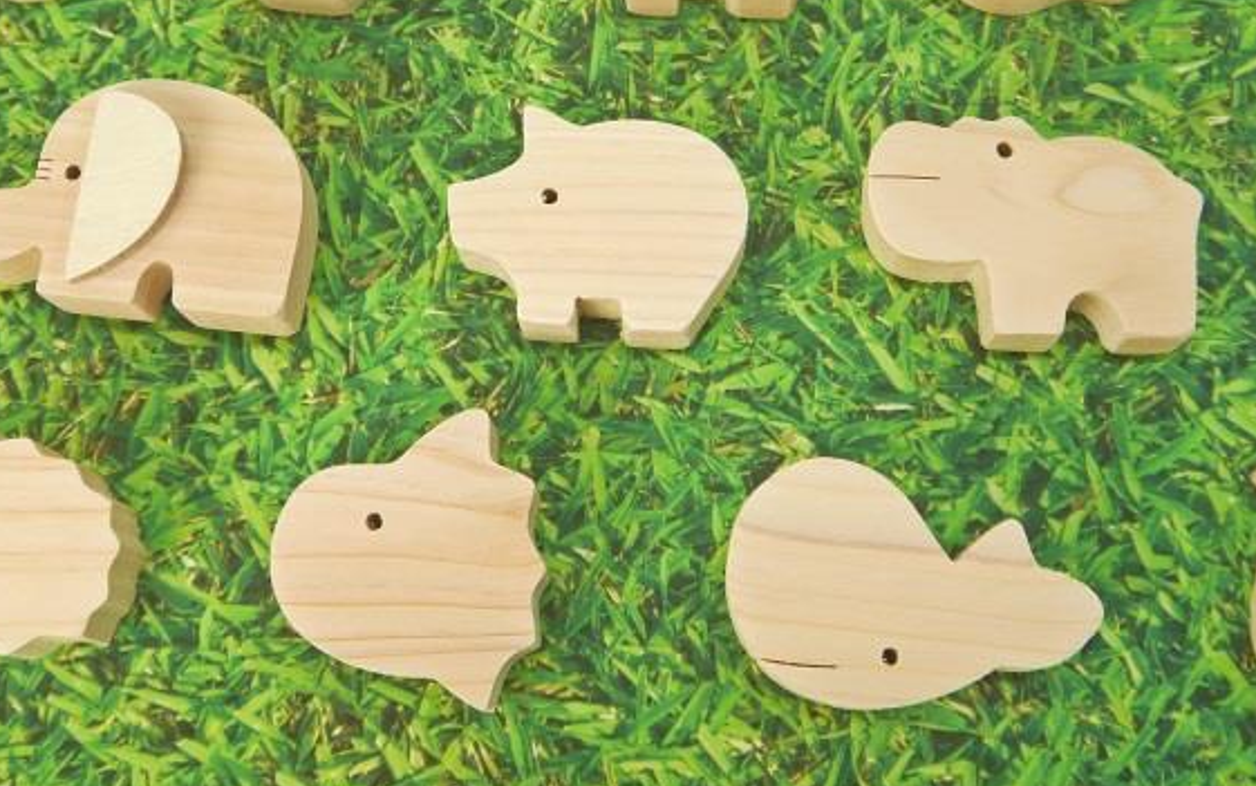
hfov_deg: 35.1
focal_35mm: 58
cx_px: 654
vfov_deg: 22.2
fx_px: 1986
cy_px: 188
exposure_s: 1/80
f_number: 3.6
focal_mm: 15
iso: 160
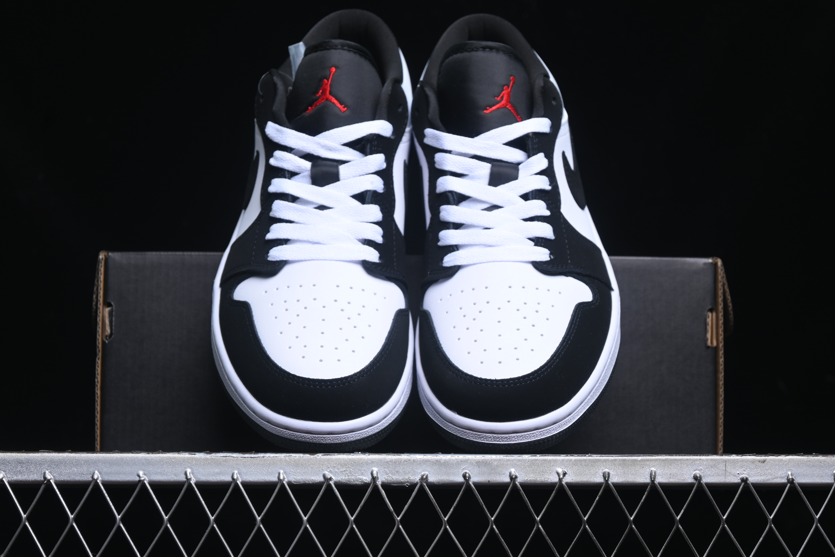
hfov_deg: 27.0
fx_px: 1739
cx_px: 418
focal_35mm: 75
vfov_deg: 18.2
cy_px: 278
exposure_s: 1/60
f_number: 6.3
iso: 160
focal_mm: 50
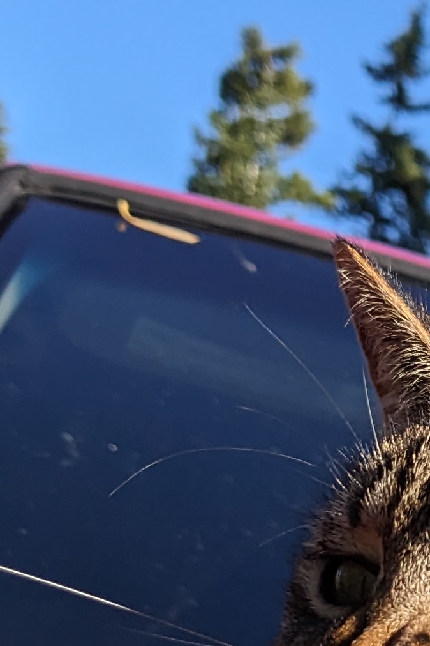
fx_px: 2007
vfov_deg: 17.5
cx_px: 876
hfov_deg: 11.1
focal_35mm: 112
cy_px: 745
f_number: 1.73
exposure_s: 1/1949
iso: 53
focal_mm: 4.38
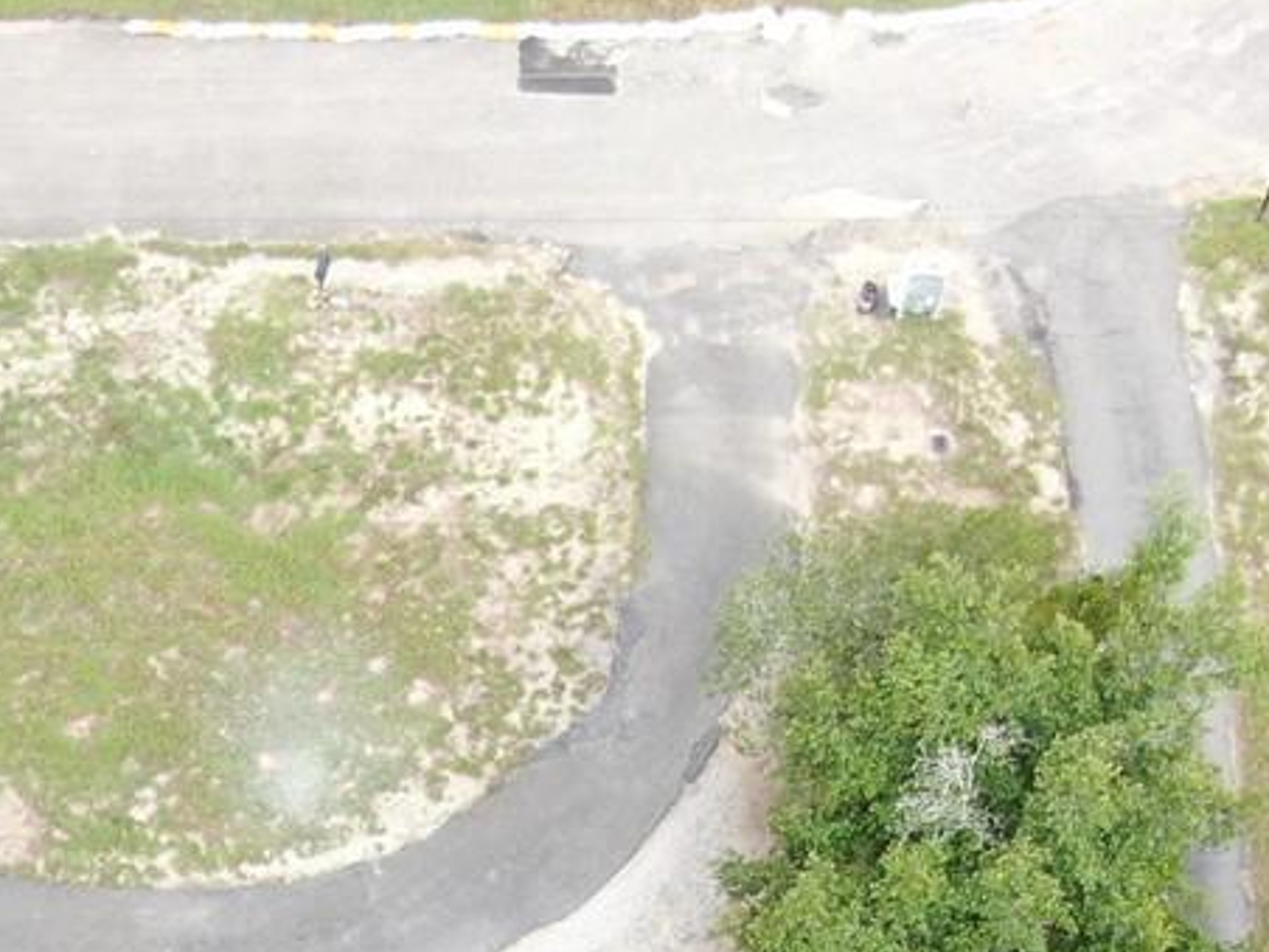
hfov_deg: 22.2
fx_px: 3116
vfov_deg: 15.8
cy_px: 1480
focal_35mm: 85
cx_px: 22
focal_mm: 4.39
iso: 100
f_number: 2.8
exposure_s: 1/240
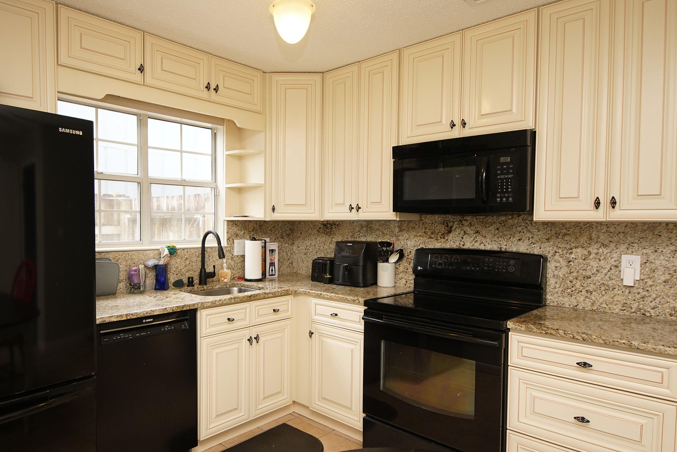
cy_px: 241
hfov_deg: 78.0
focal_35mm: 22
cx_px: 285
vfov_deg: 57.2
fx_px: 414
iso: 400
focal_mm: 12
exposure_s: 1/60
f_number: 4.5
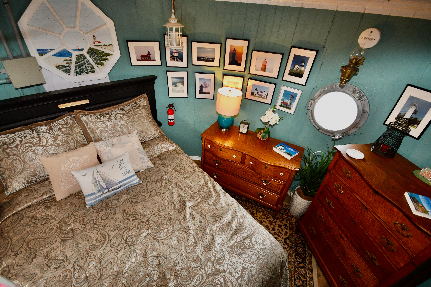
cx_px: 216
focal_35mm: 15
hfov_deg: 100.4
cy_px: 144
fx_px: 180
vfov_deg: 77.3
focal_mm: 10
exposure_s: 1/60
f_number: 4
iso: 1000
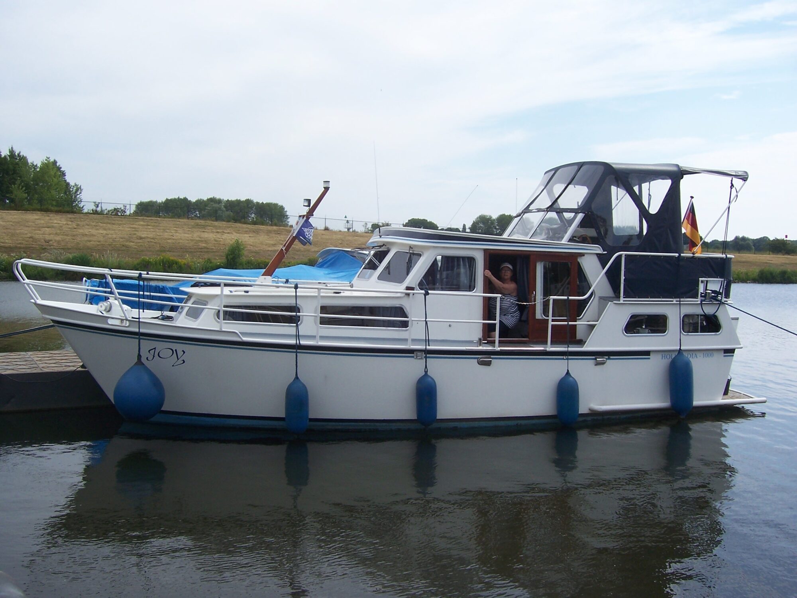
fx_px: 829
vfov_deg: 39.7
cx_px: 398
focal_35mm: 36
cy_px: 299
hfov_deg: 51.4
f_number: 4.8
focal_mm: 6
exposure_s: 1/500
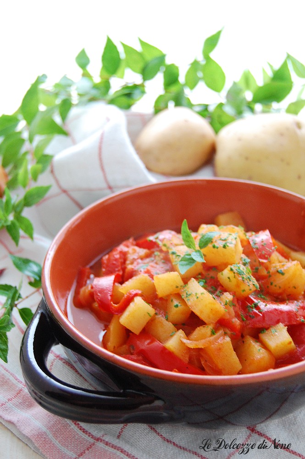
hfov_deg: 23.7
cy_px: 230
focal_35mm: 57
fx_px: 726
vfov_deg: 35.1
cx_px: 152
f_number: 5
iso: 800
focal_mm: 38
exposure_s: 1/4
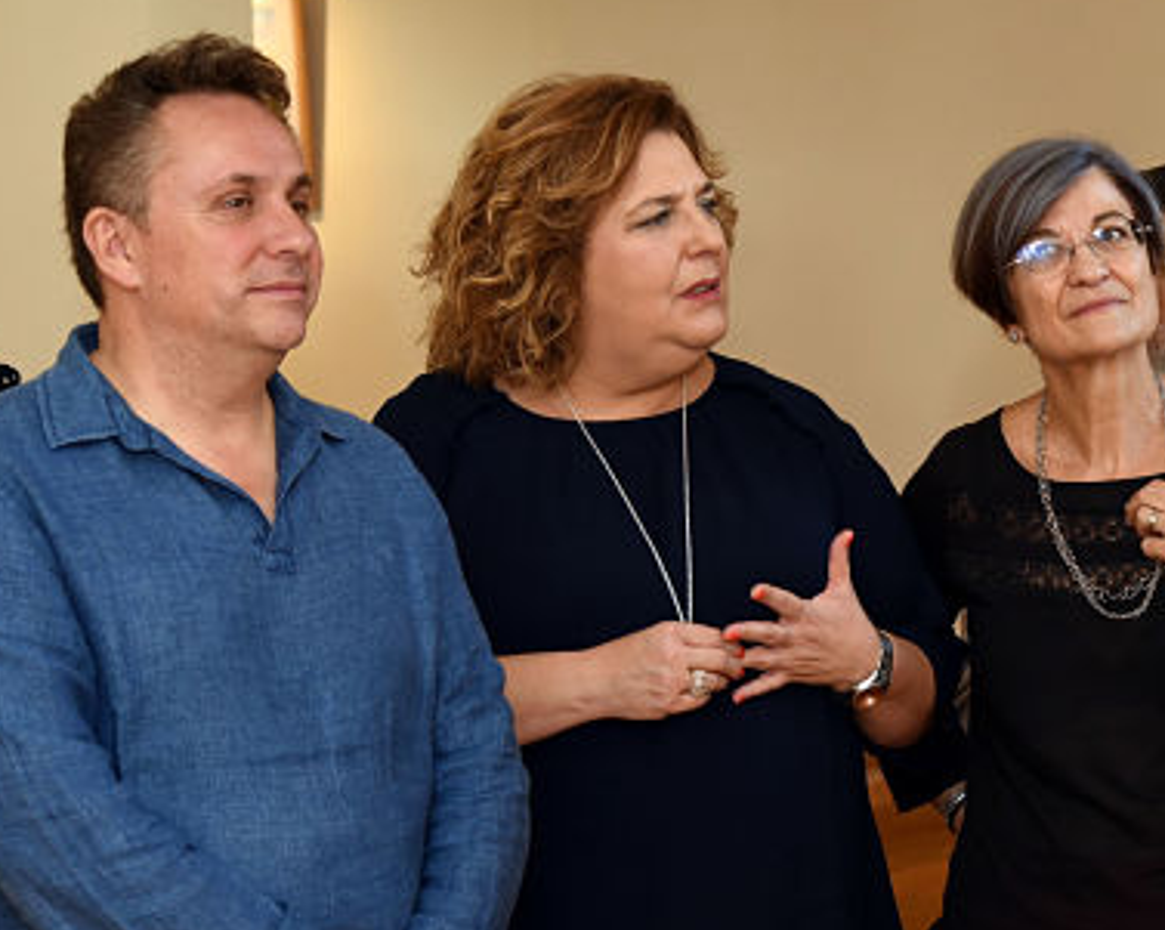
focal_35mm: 116
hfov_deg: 16.4
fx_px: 3997
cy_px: 541
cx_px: 981
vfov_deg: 13.3
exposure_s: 1/125
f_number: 7.1
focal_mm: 70
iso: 1250
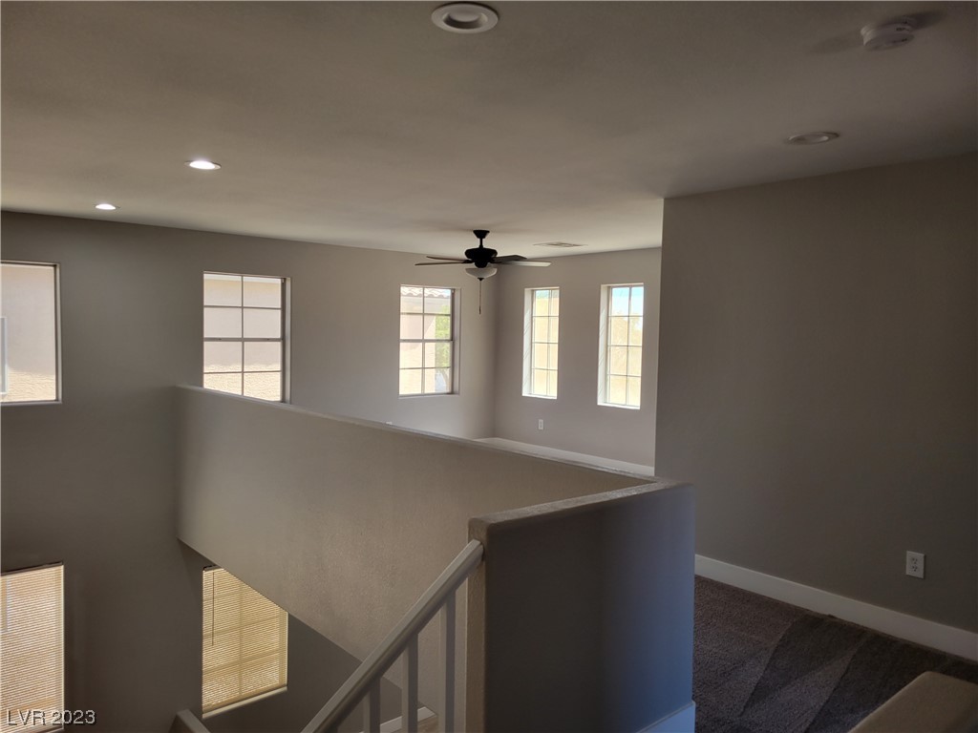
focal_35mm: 26
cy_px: 366
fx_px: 735
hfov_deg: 67.3
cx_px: 489
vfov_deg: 53.1
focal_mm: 5.4
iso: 64
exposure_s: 1/120
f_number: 1.8
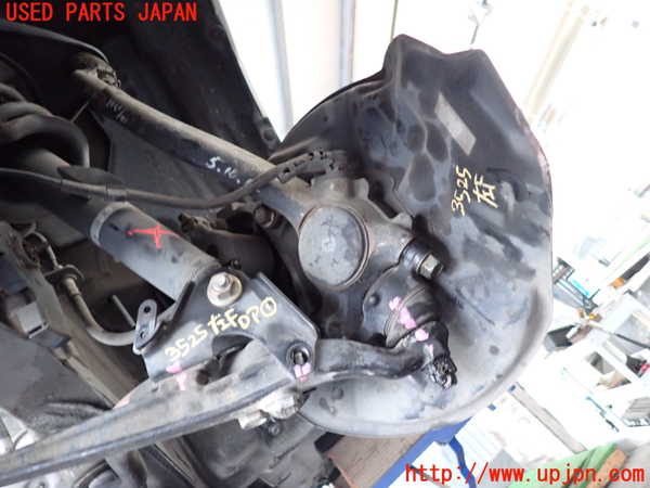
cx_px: 325
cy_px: 244
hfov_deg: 69.4
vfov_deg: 54.9
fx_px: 469
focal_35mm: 25
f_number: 2
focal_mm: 4.5
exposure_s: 1/10
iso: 800
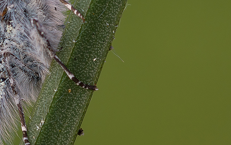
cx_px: 23
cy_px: 14
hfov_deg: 5.3
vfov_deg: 3.3
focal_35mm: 394
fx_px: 2480
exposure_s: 1/10
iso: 100
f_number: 11
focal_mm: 60
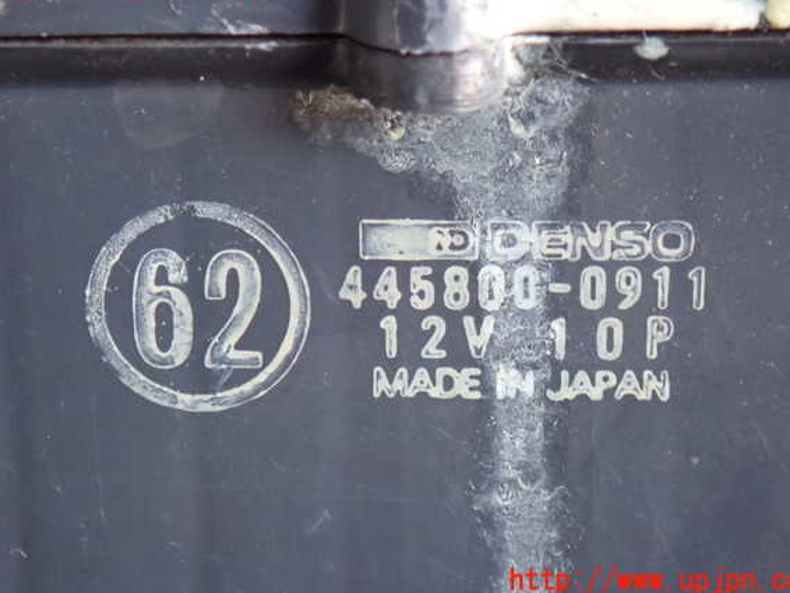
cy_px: 285
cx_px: 406
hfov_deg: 18.5
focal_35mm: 106
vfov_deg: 14.0
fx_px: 2420
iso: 1250
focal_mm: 18
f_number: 4.9
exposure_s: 1/25
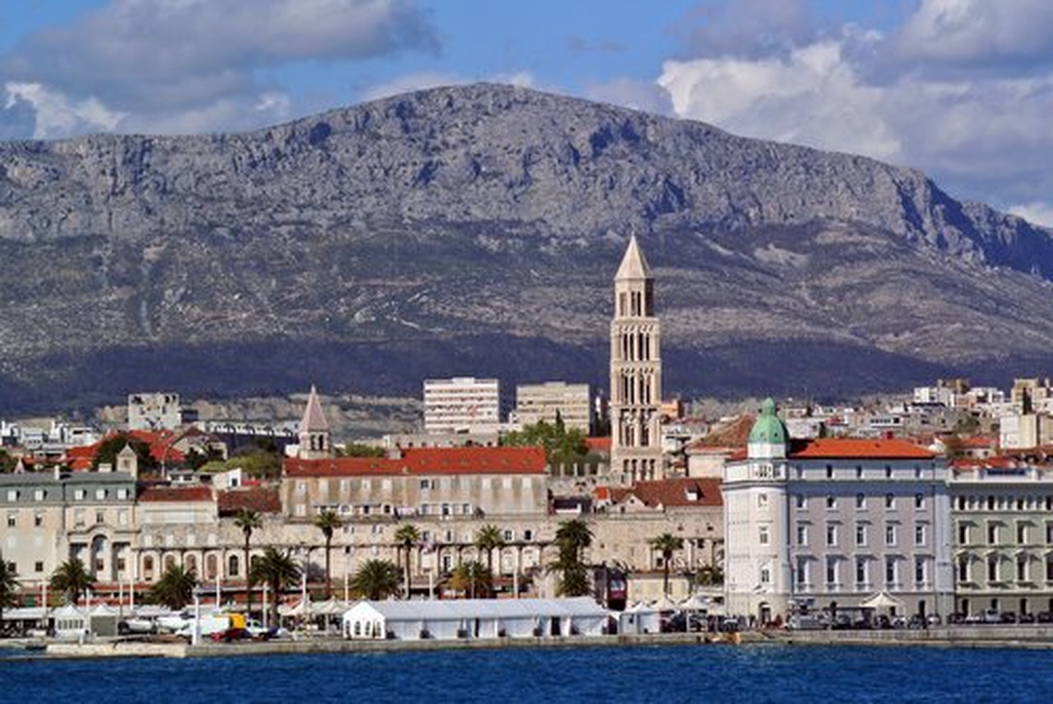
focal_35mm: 172
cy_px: 352
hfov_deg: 11.9
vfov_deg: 8.0
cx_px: 526
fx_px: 5034
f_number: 13
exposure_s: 1/250
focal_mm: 64
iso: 100
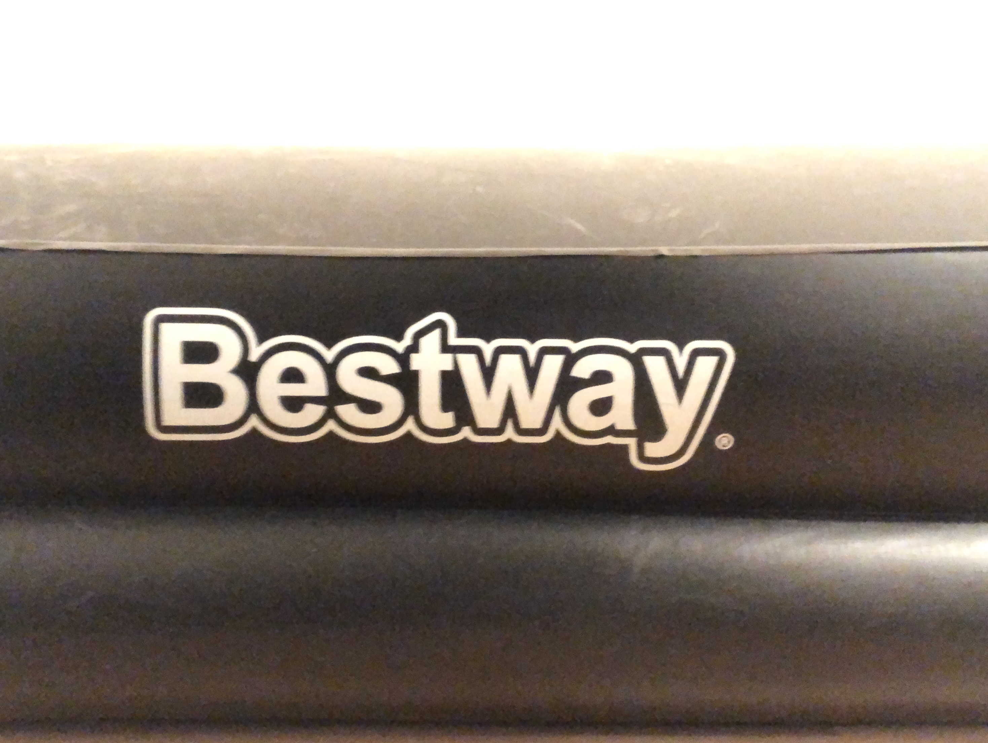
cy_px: 372
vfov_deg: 44.2
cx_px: 494
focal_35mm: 32
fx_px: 914
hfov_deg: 56.8
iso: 1000
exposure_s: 1/15
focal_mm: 2.87
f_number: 2.2
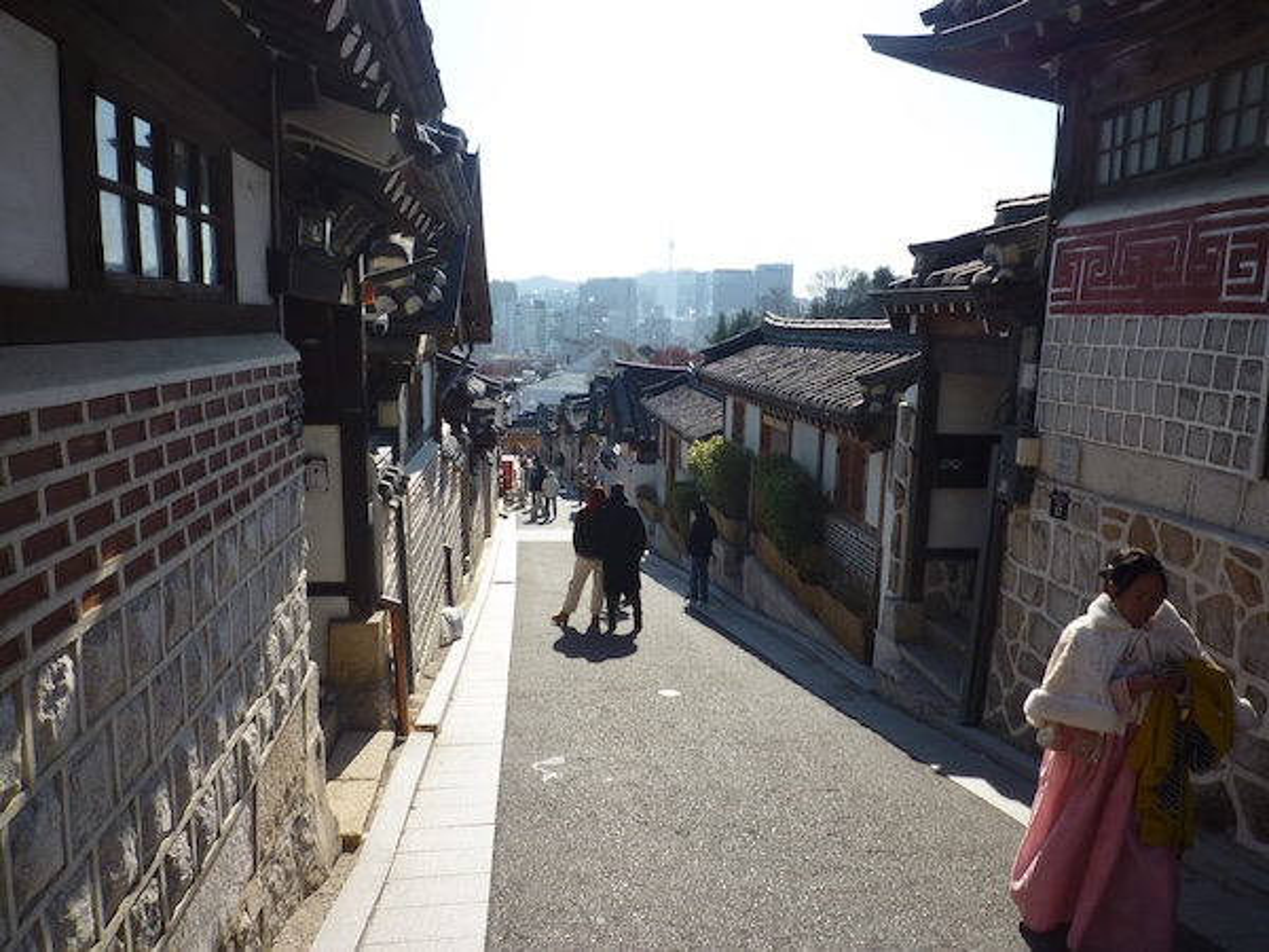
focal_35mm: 25
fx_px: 916
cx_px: 634
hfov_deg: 69.4
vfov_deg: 54.9
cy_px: 476
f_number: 3.5
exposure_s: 1/500
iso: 80
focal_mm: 4.4
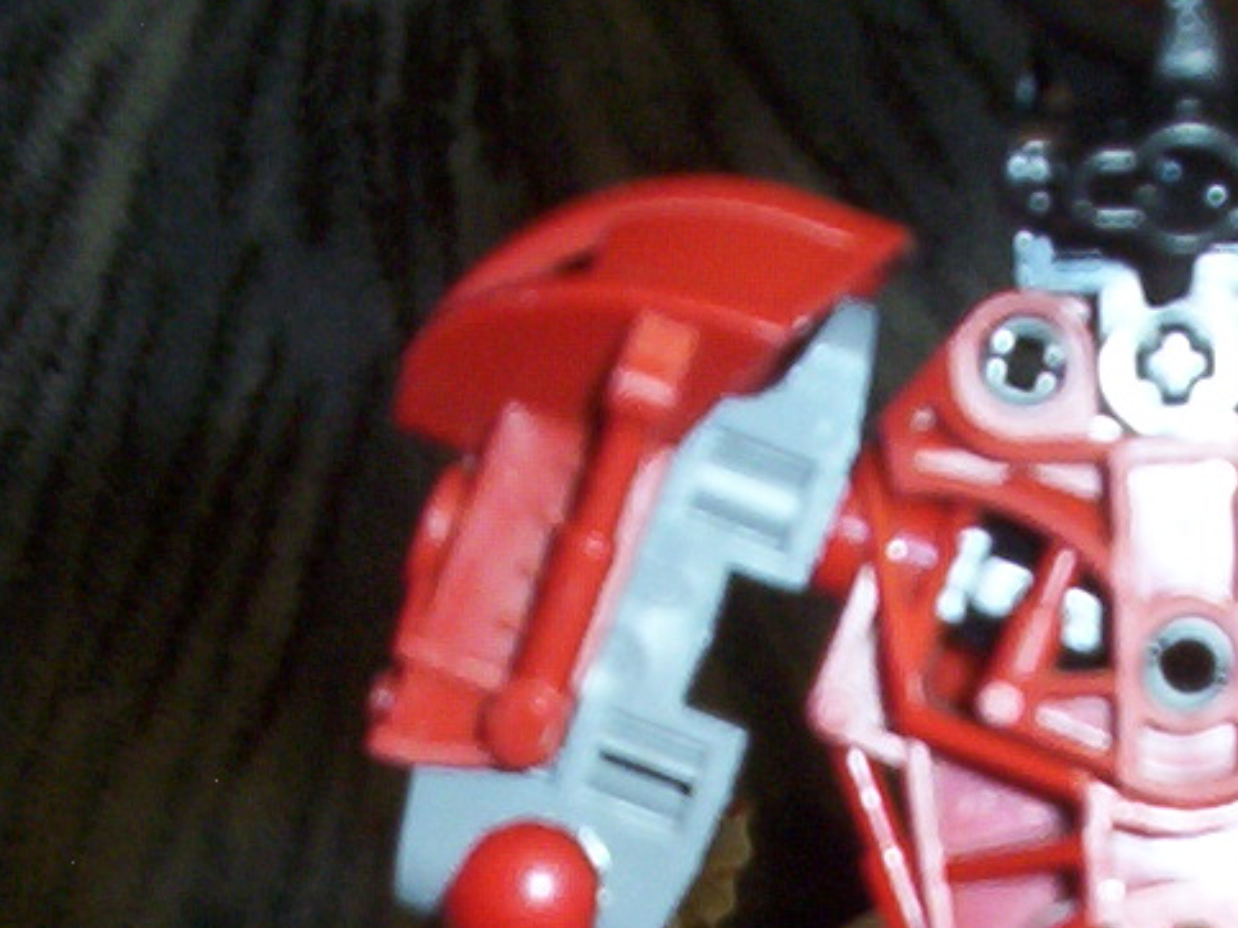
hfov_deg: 14.7
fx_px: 4720
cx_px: 1235
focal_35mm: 132
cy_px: 1233
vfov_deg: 10.9
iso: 140
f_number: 4.5
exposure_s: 1/30
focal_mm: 6
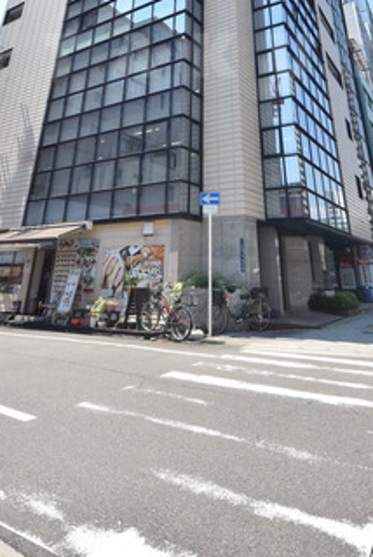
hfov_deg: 53.2
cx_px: 200
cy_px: 57
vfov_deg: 62.1
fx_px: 372
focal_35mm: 24
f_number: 11
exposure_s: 1/500
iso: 800
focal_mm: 8
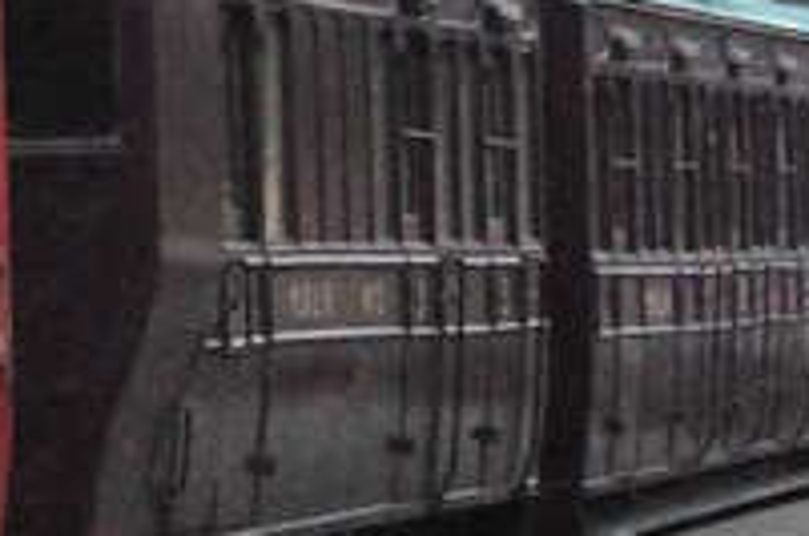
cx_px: -1618
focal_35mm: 277
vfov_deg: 4.9
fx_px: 6214
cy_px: -40
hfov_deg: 6.7
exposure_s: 1/400
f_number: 10
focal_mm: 29
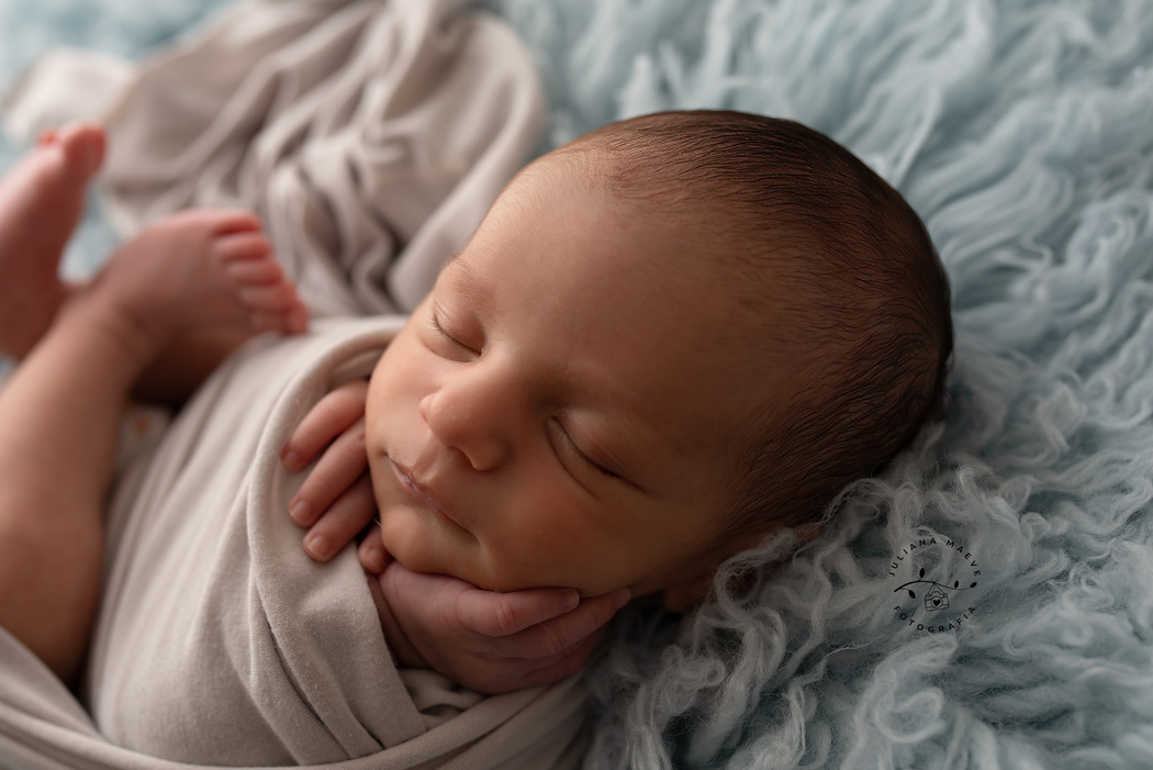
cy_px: 439
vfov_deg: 33.4
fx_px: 1282
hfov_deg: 48.4
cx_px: 533
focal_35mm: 40
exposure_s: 1/160
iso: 100
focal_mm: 35
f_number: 3.5
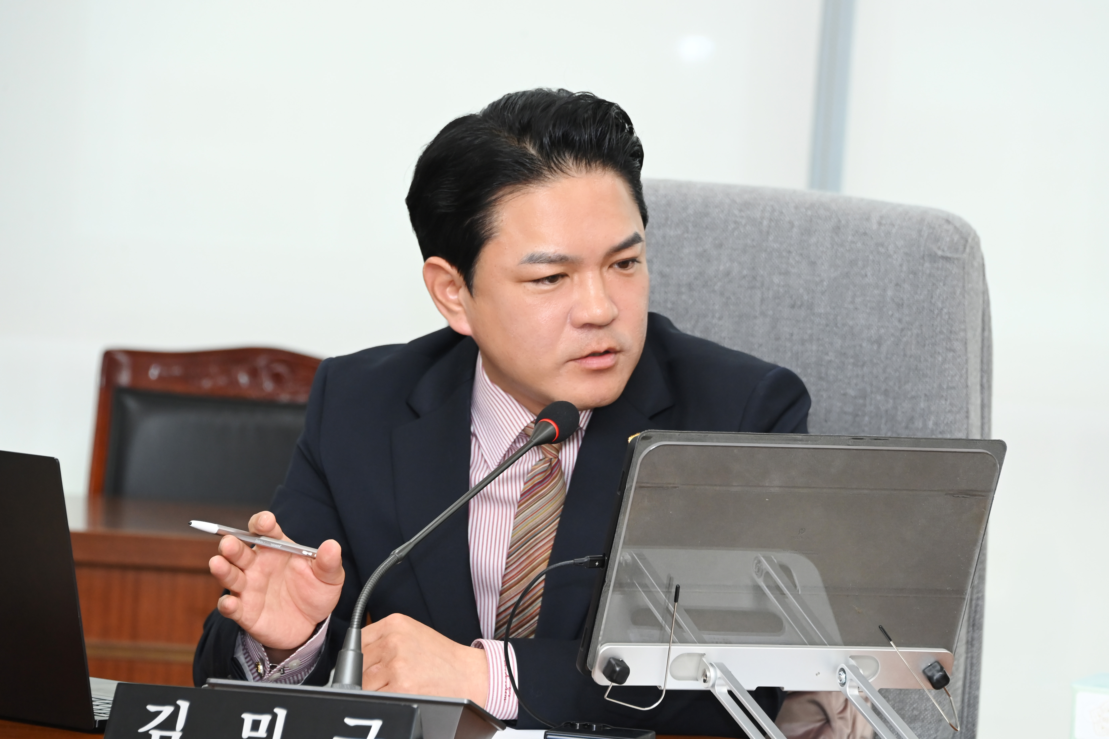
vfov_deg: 6.9
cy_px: 370
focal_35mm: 200
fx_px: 6161
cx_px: 554
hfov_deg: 10.3
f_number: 6.3
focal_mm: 200
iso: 2500
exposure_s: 1/250
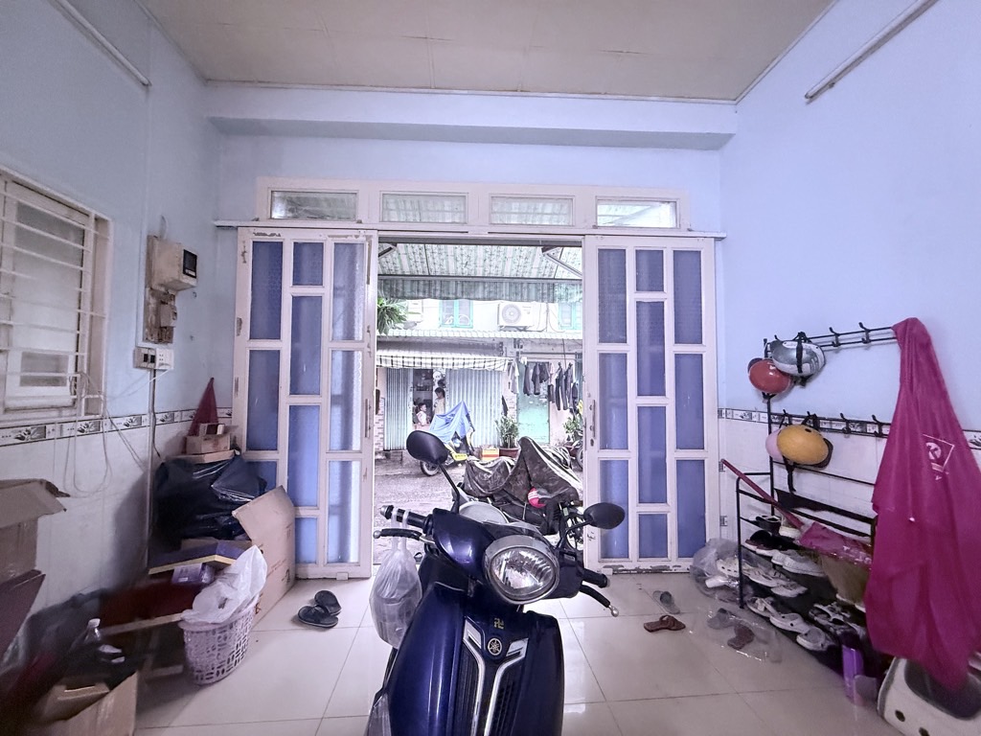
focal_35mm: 14
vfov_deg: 85.7
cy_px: 368
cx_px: 490
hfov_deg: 102.1
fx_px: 397
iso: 640
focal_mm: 2.22
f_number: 2.2
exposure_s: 1/50
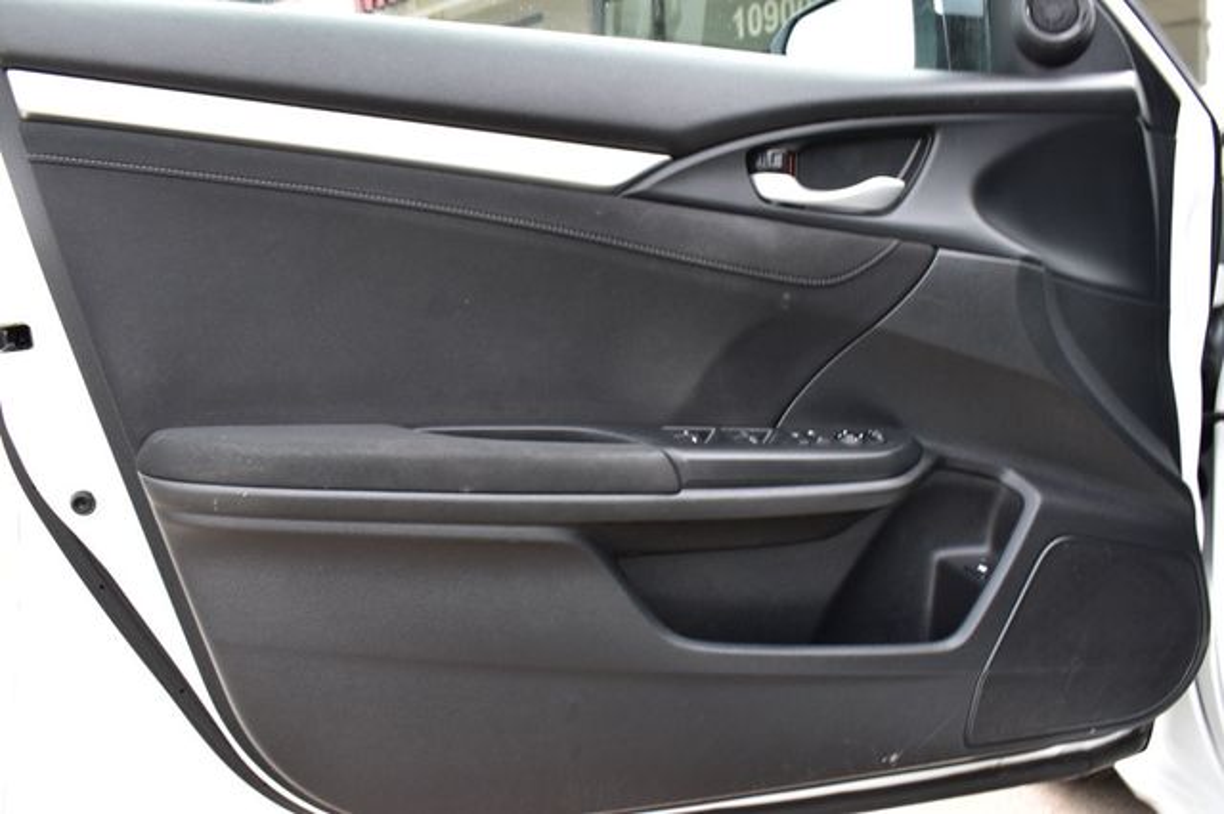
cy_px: 407
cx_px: 612
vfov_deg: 41.7
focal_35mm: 32
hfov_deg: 59.5
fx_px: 1070
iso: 400
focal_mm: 21
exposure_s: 1/50
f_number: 8
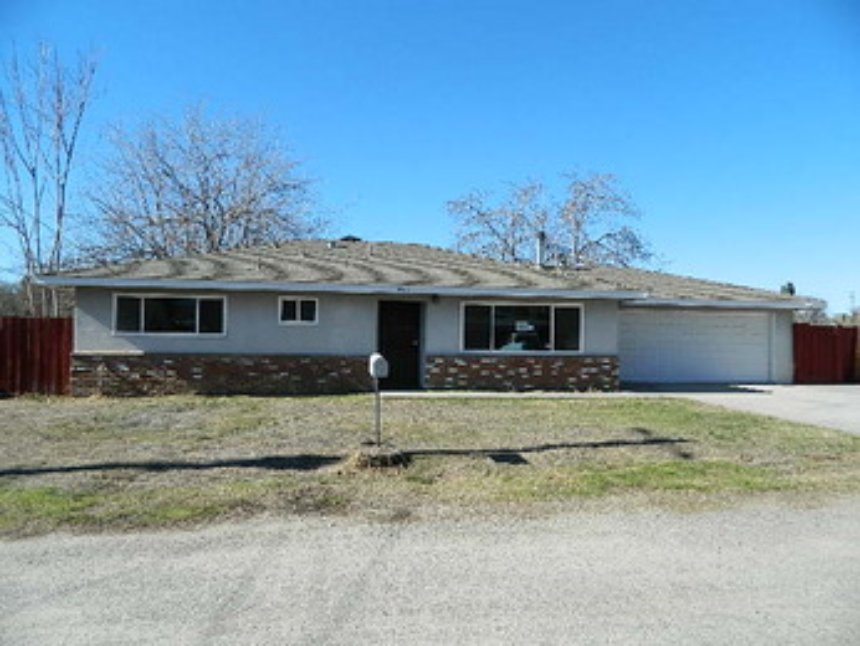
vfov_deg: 54.9
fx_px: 622
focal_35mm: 25
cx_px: 430
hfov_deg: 69.4
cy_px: 323
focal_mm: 4.5
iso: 80
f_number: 3.1
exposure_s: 1/800
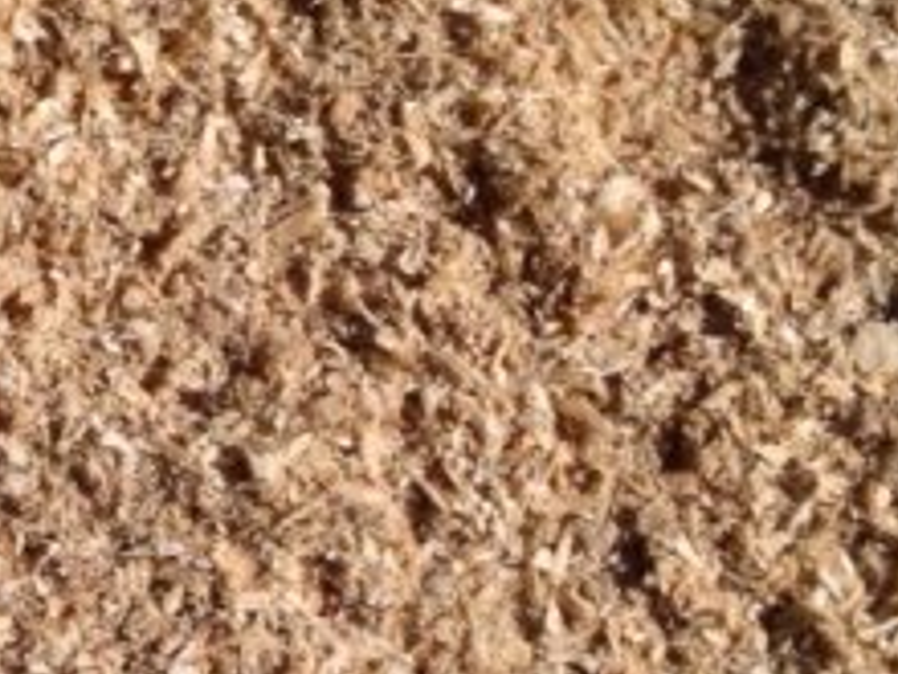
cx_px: -118
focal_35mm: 127
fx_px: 3295
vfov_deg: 11.6
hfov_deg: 15.1
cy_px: 605
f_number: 2.4
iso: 50
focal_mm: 4.28
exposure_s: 1/4608
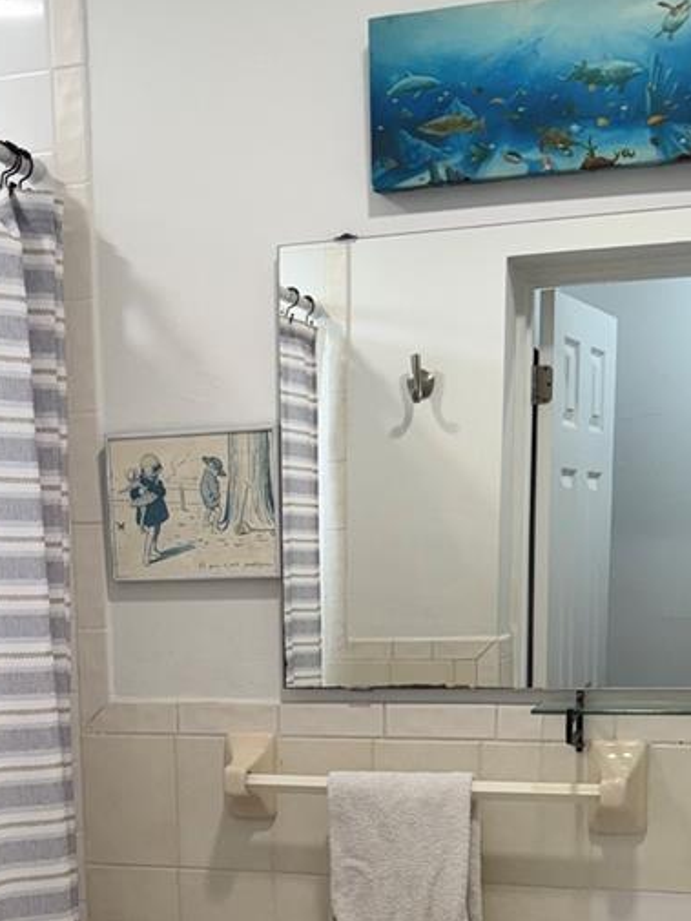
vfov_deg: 32.4
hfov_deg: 25.5
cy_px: 797
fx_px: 1516
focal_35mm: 57
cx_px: 213
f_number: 1.78
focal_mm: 6.76
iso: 80
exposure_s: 1/120
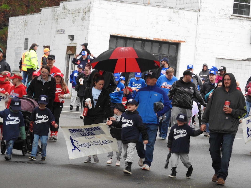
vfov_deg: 6.8
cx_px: 126
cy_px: 94
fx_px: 1595
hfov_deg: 9.0
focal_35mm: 220
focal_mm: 39.4
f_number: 5.3
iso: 250
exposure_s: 1/60
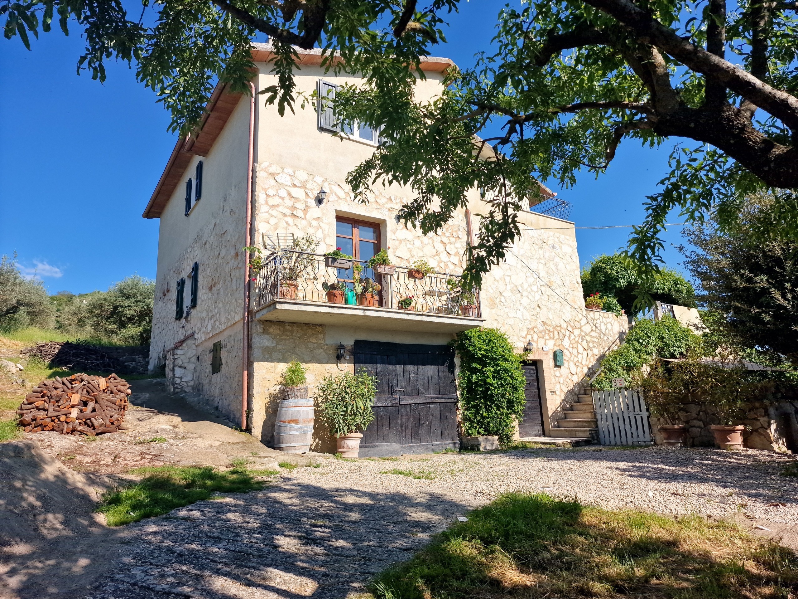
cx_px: 399
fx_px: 530
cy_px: 300
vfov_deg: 58.9
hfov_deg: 73.9
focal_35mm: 23
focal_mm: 6.4
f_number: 1.8
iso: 50
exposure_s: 1/1468
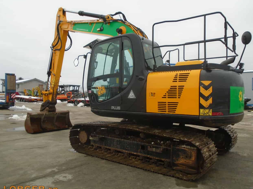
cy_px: 94
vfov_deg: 49.7
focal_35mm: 28
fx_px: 205
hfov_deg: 63.4
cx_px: 136
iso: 100
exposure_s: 1/200
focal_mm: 4.6
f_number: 3.2
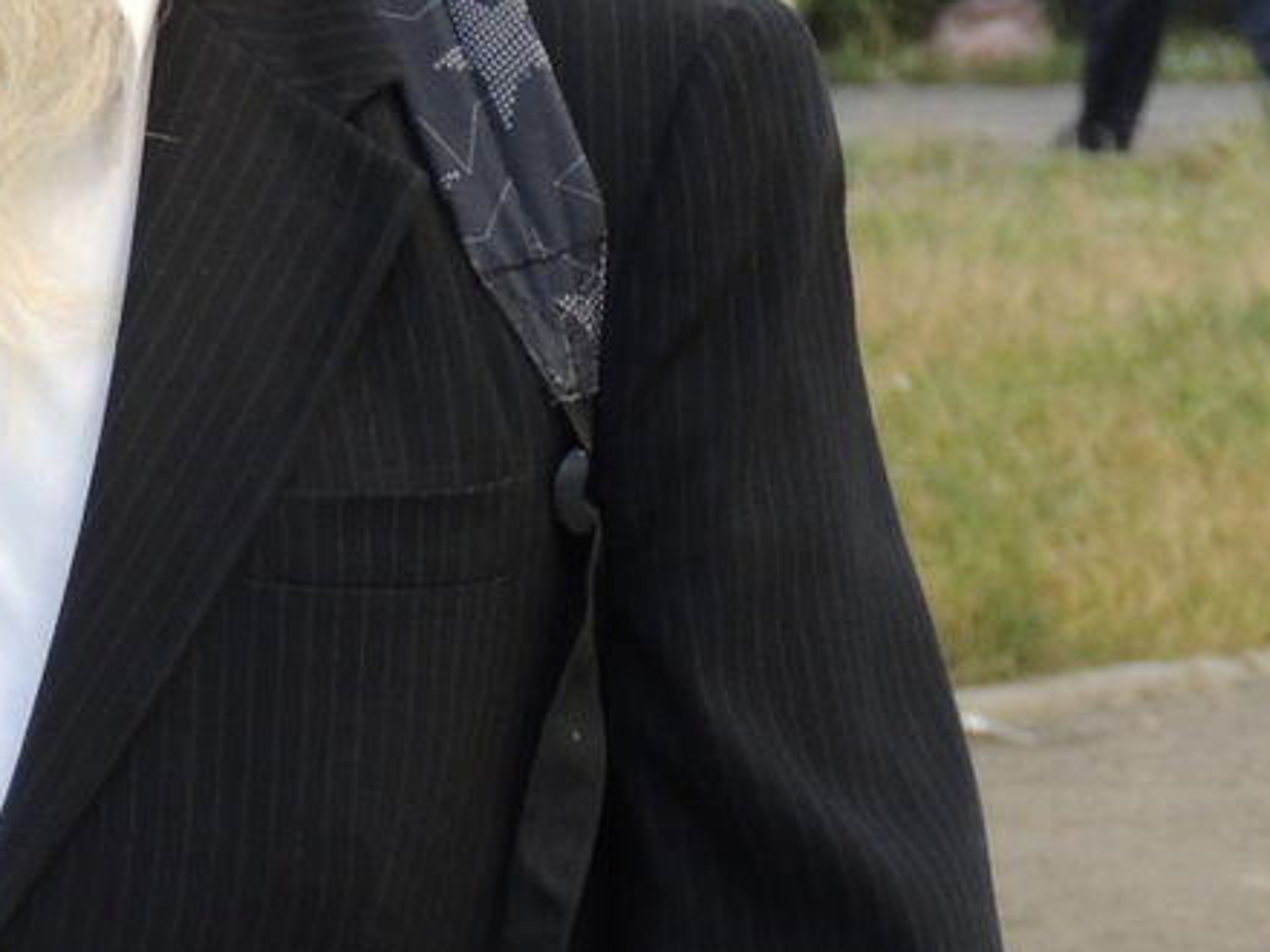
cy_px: 219
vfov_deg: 2.1
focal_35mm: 716
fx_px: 26269
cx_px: -508
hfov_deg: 2.8
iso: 360
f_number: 4.6
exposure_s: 1/200
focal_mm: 40.1
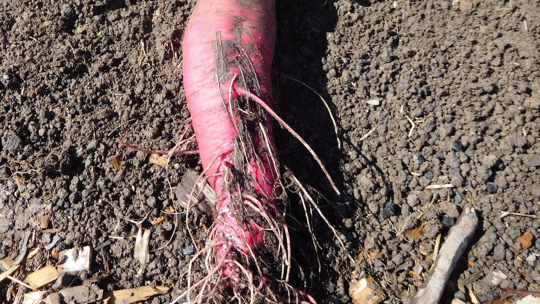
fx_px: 473
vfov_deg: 35.0
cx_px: 231
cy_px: 81
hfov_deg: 59.2
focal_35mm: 33
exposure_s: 1/500
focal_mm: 4.5
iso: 125
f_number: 3.4
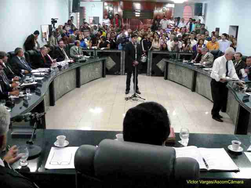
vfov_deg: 40.7
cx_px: 126
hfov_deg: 52.6
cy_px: 94
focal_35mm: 35
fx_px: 254
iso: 800
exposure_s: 1/30
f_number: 2.8
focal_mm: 7.4
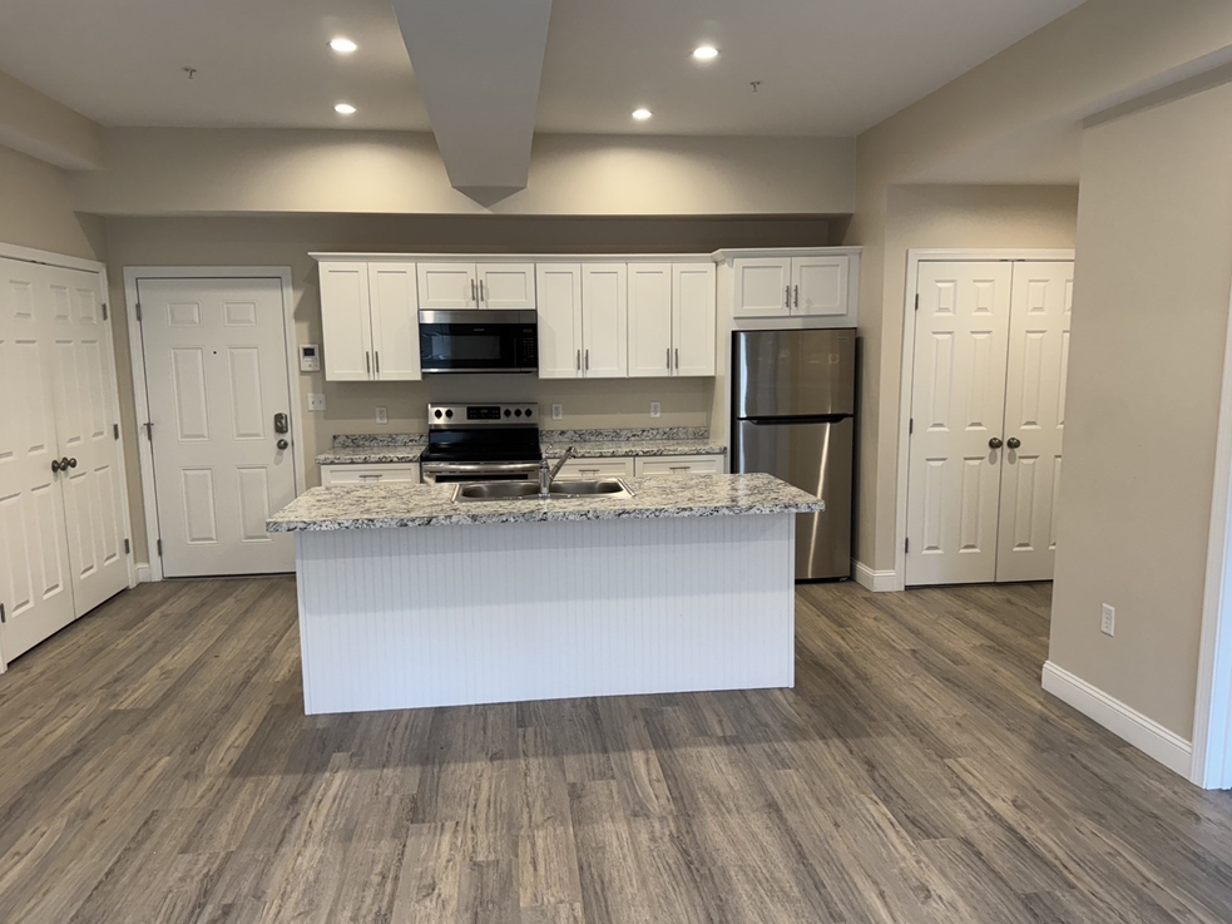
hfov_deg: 69.4
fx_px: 890
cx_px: 608
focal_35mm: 25
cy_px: 468
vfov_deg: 54.9
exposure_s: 1/120
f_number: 1.78
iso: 160
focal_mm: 6.76
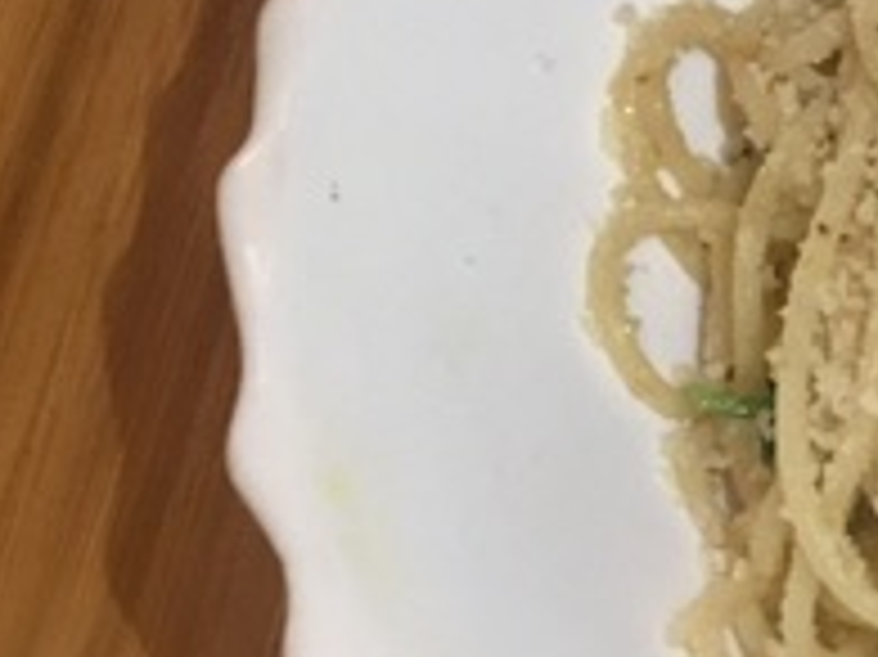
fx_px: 2586
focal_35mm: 102
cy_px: 310
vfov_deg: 14.5
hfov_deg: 17.2
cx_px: 1351
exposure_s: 1/30
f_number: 2.4
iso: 125
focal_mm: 3.3
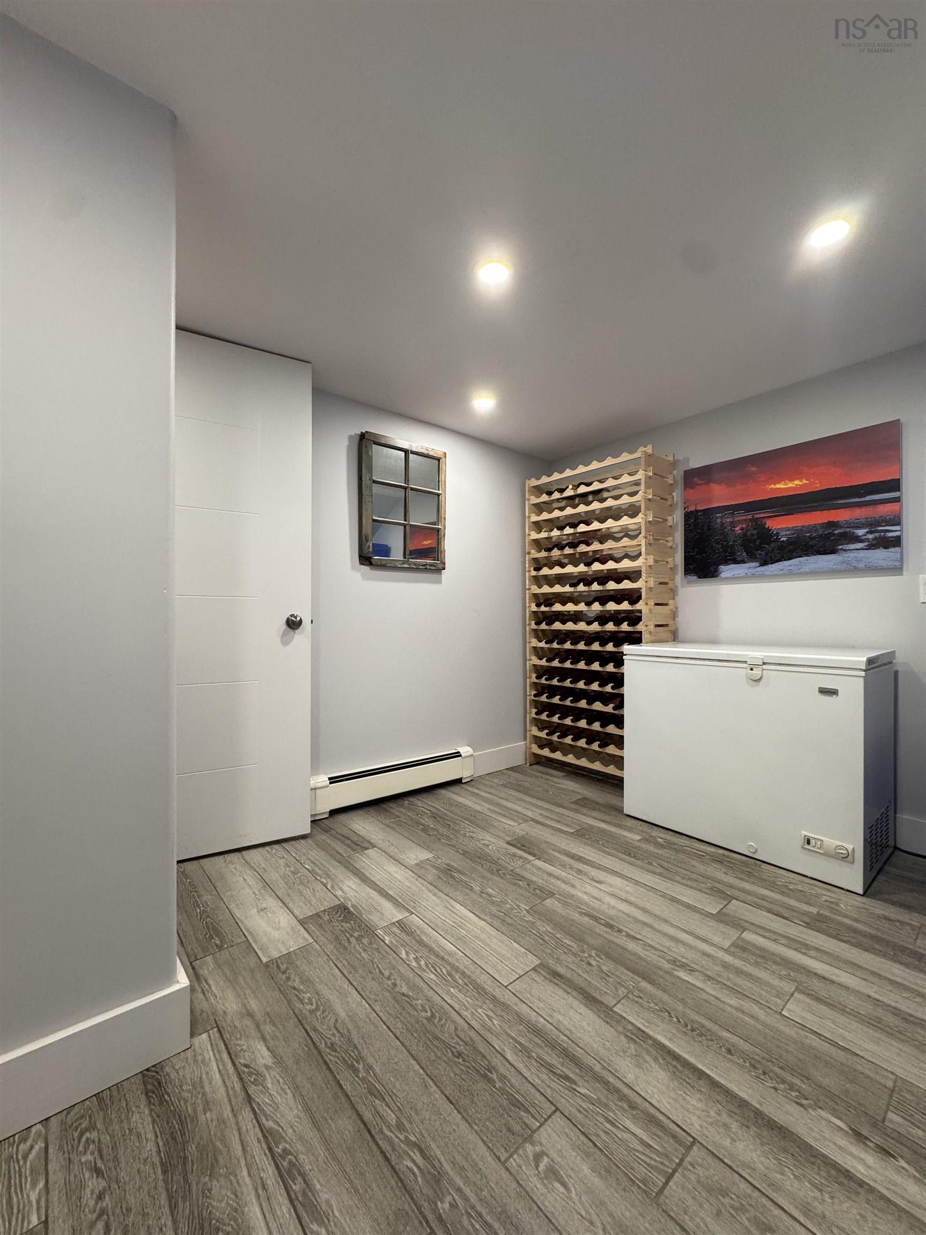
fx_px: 499
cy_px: 618
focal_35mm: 14
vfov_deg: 102.1
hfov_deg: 85.7
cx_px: 463
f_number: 2.2
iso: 200
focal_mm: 2.22
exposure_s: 1/60
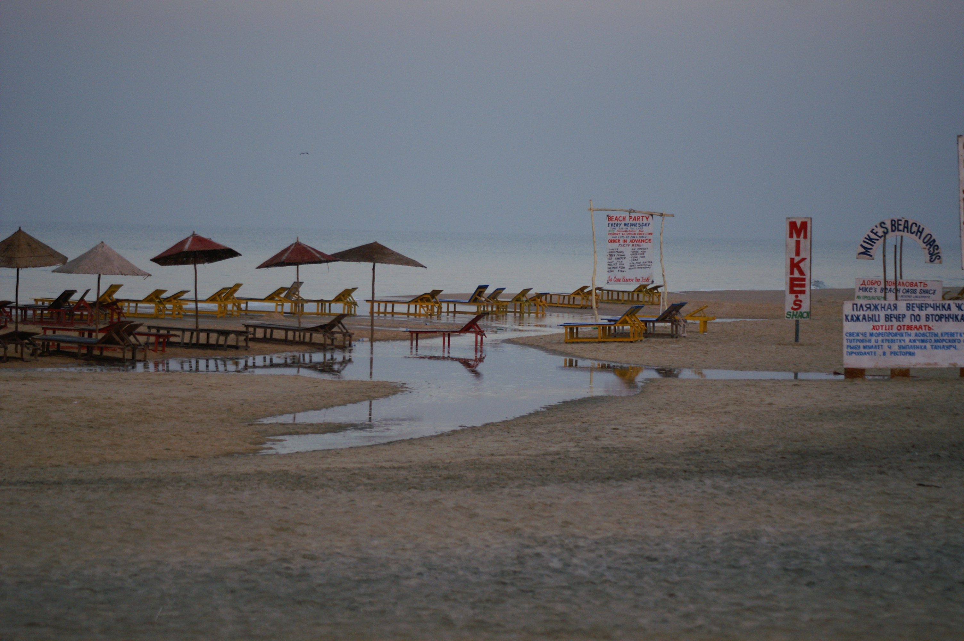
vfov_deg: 9.1
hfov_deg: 13.7
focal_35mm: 150
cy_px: 320
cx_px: 482
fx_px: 4013
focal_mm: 100
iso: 400
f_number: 4.5
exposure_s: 1/500
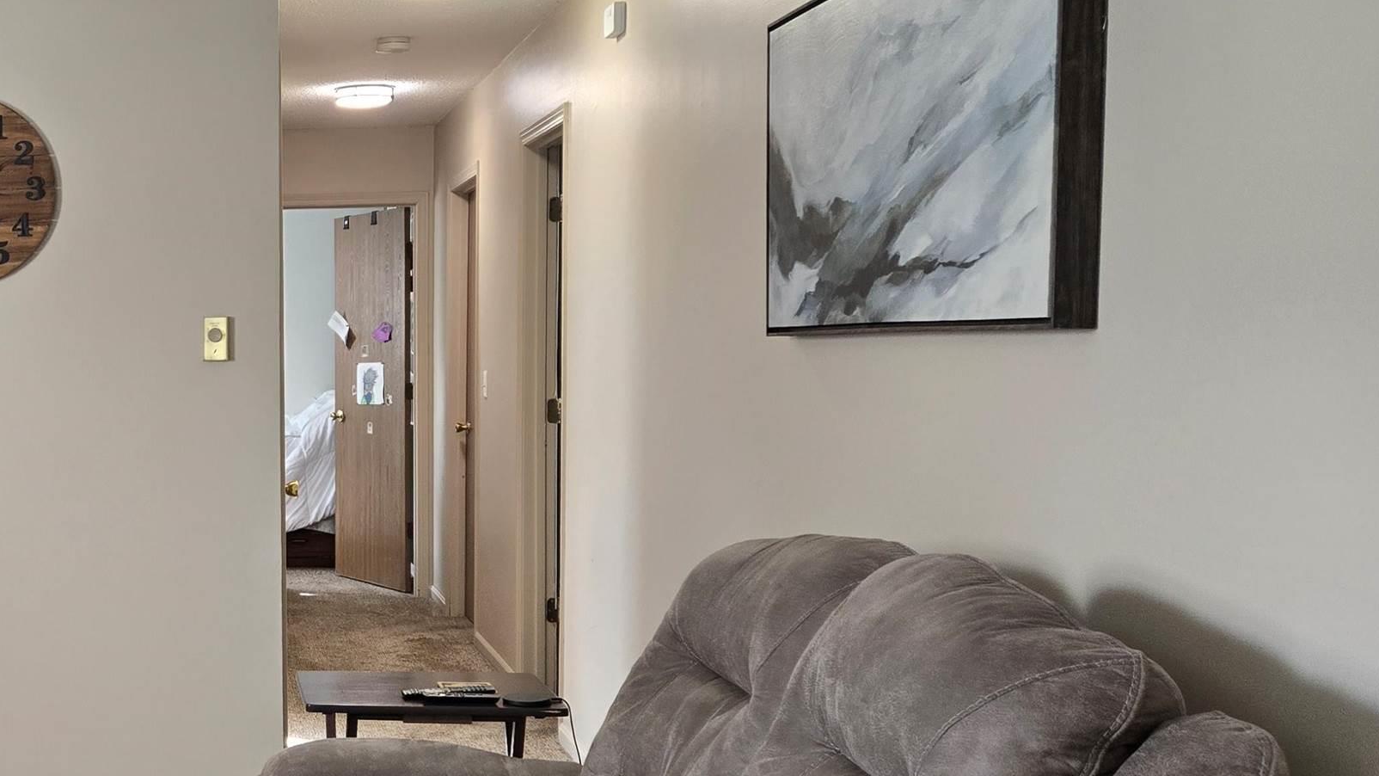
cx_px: 82
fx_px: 1755
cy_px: 411
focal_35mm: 48
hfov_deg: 39.1
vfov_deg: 24.9
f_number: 1.8
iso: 125
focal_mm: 5.4
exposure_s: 1/120
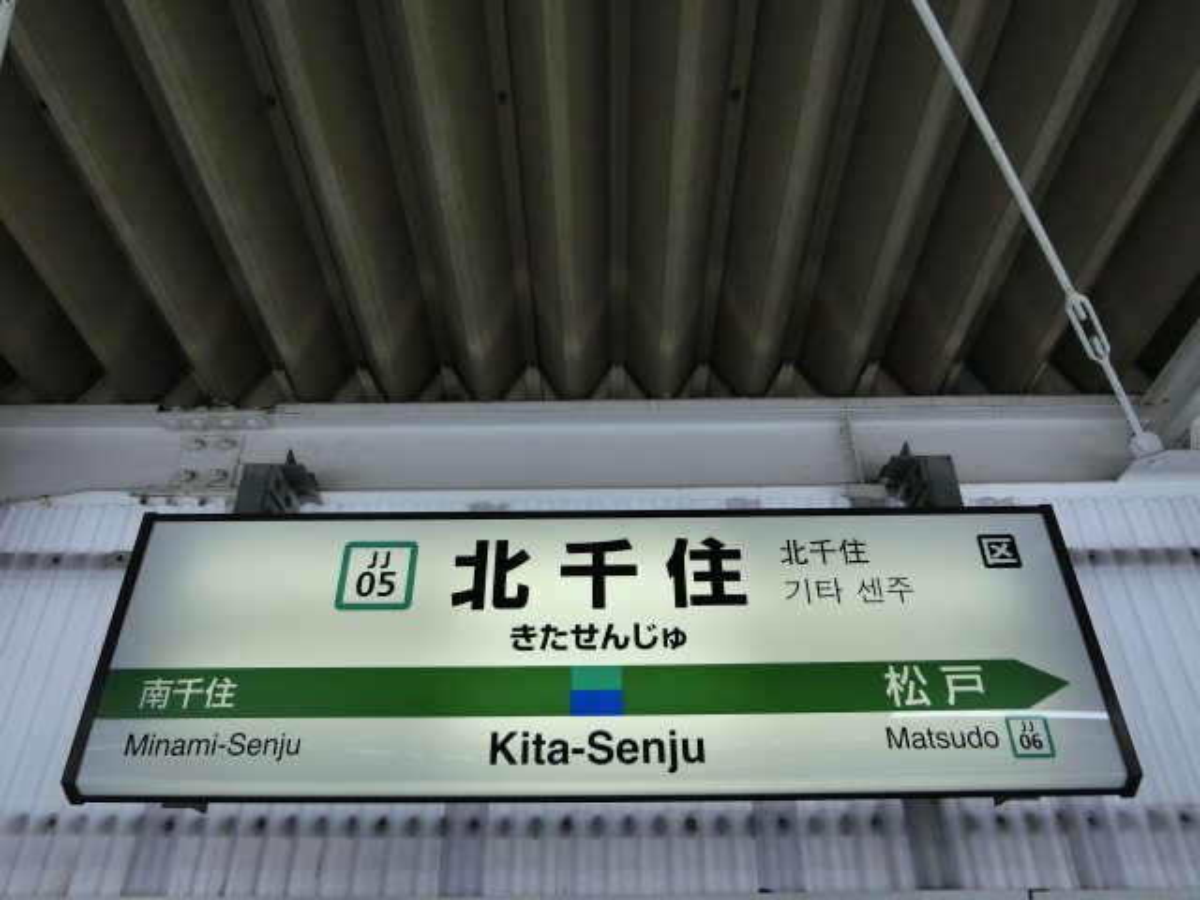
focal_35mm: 25
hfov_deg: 69.4
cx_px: 600
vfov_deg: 54.9
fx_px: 867
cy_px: 450
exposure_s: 1/160
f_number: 3.5
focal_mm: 4.5
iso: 80
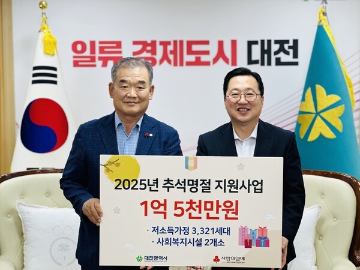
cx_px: 180
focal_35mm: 77
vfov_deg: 19.1
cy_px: 135
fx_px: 801
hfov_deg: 25.3
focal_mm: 9
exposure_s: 1/120
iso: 200
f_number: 2.8
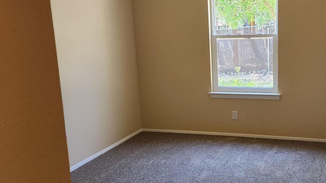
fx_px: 346
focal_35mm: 40
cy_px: 75
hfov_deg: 49.2
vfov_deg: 29.6
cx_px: 229
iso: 250
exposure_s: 1/120
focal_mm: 6.4
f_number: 1.8
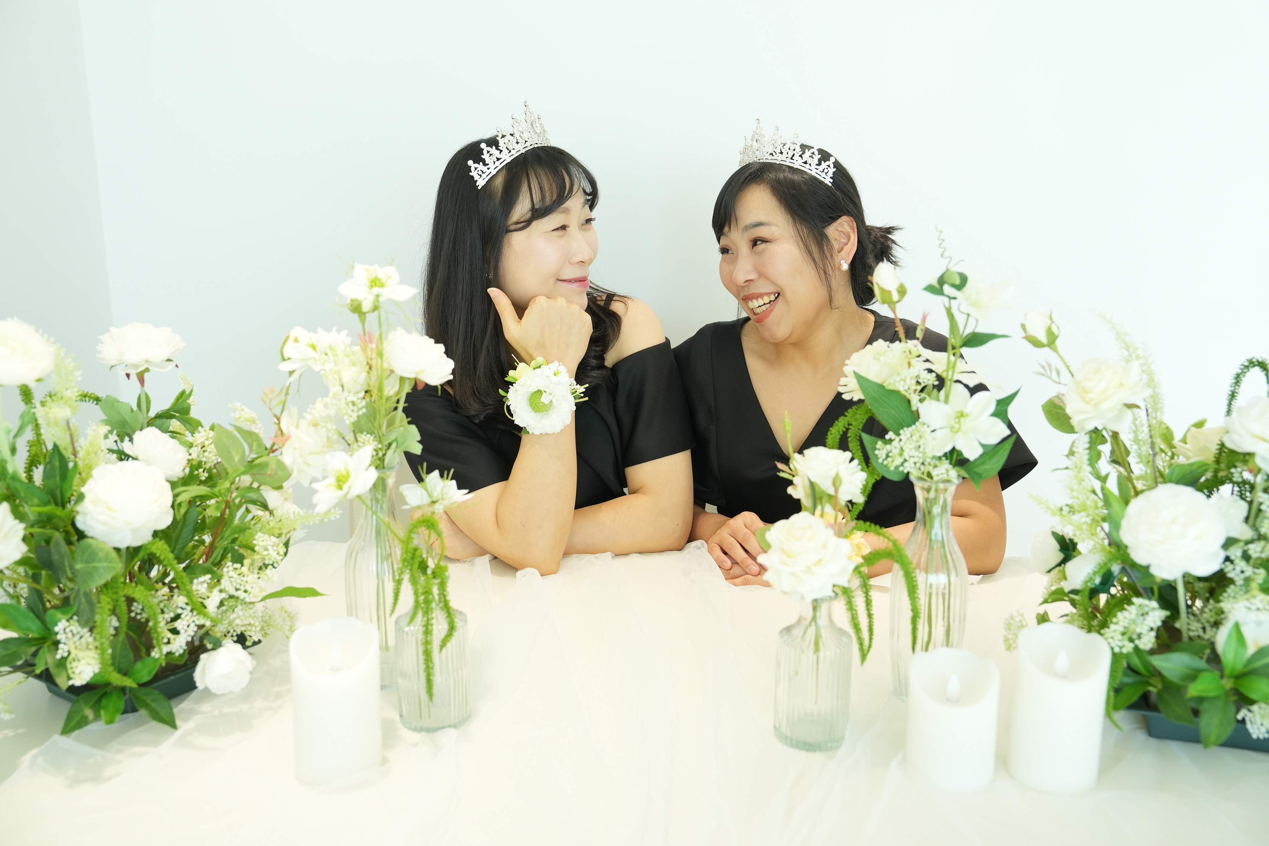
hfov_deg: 54.4
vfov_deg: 37.9
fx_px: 1234
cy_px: 423
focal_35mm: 35
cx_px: 634
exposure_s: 1/500
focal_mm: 35
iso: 1000
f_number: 4
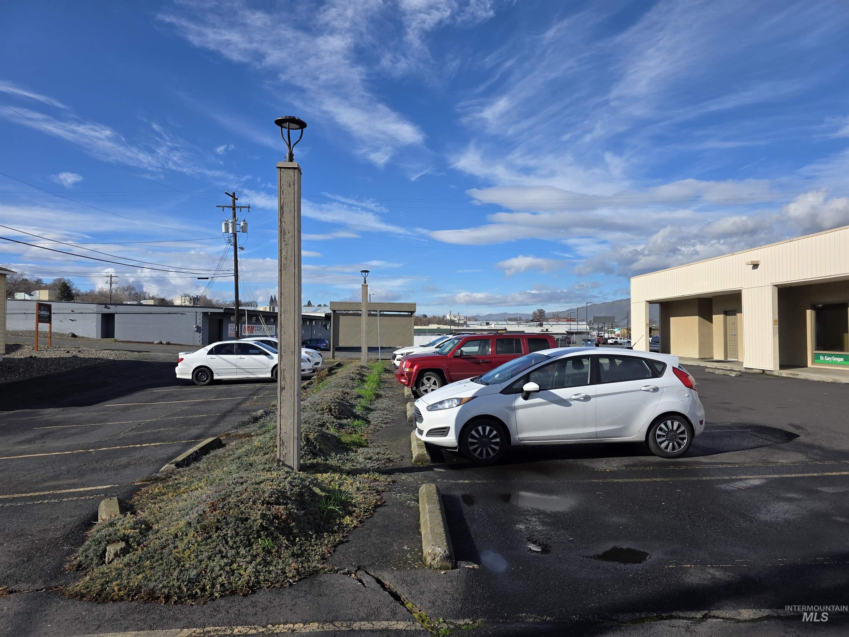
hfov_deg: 73.9
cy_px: 318
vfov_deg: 58.9
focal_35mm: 23
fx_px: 564
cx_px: 424
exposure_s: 1/6355
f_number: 1.7
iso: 80
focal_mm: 6.3
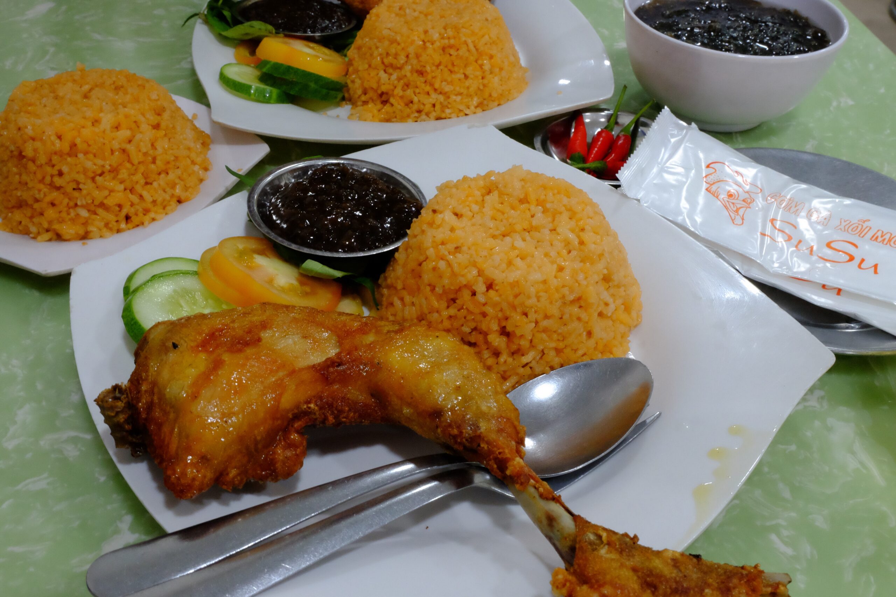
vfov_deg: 37.9
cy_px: 298
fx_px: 871
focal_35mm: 35
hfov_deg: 54.4
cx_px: 448
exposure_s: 1/13
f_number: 16
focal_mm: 23.2
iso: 3200
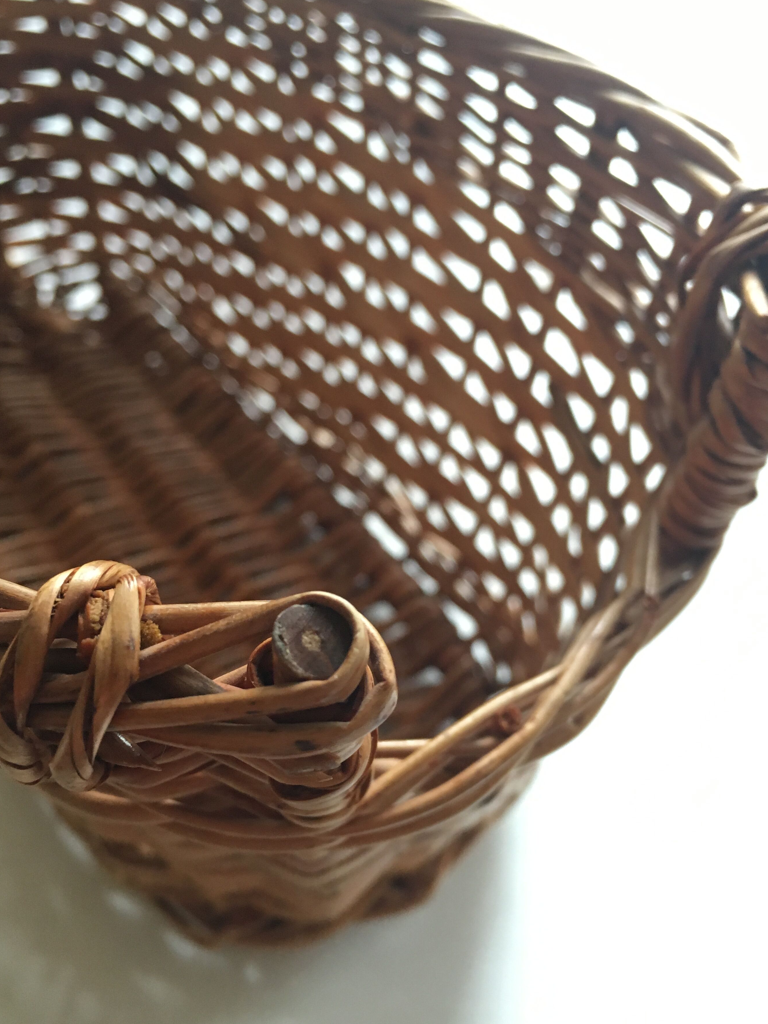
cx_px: 370
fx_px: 976
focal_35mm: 33
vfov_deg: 55.3
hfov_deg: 42.9
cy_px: 530
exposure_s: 1/33
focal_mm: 4.15
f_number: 2.2
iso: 160
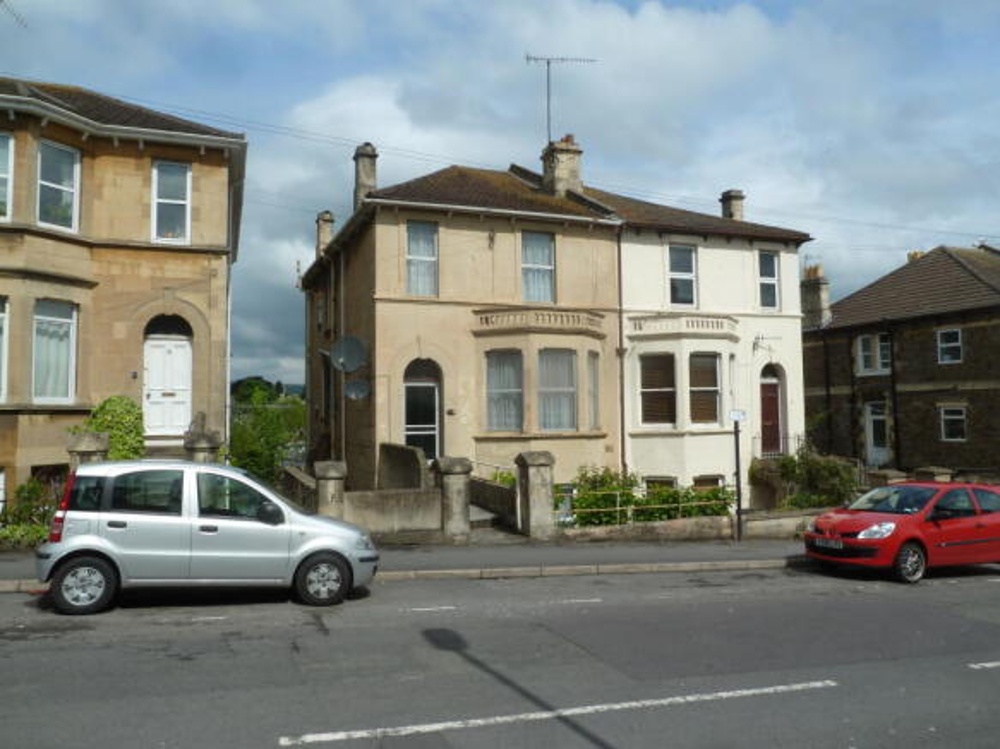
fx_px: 722
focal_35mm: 25
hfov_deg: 69.4
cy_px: 374
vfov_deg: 54.9
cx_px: 500
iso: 80
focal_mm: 4.1
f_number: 5.6
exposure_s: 1/500
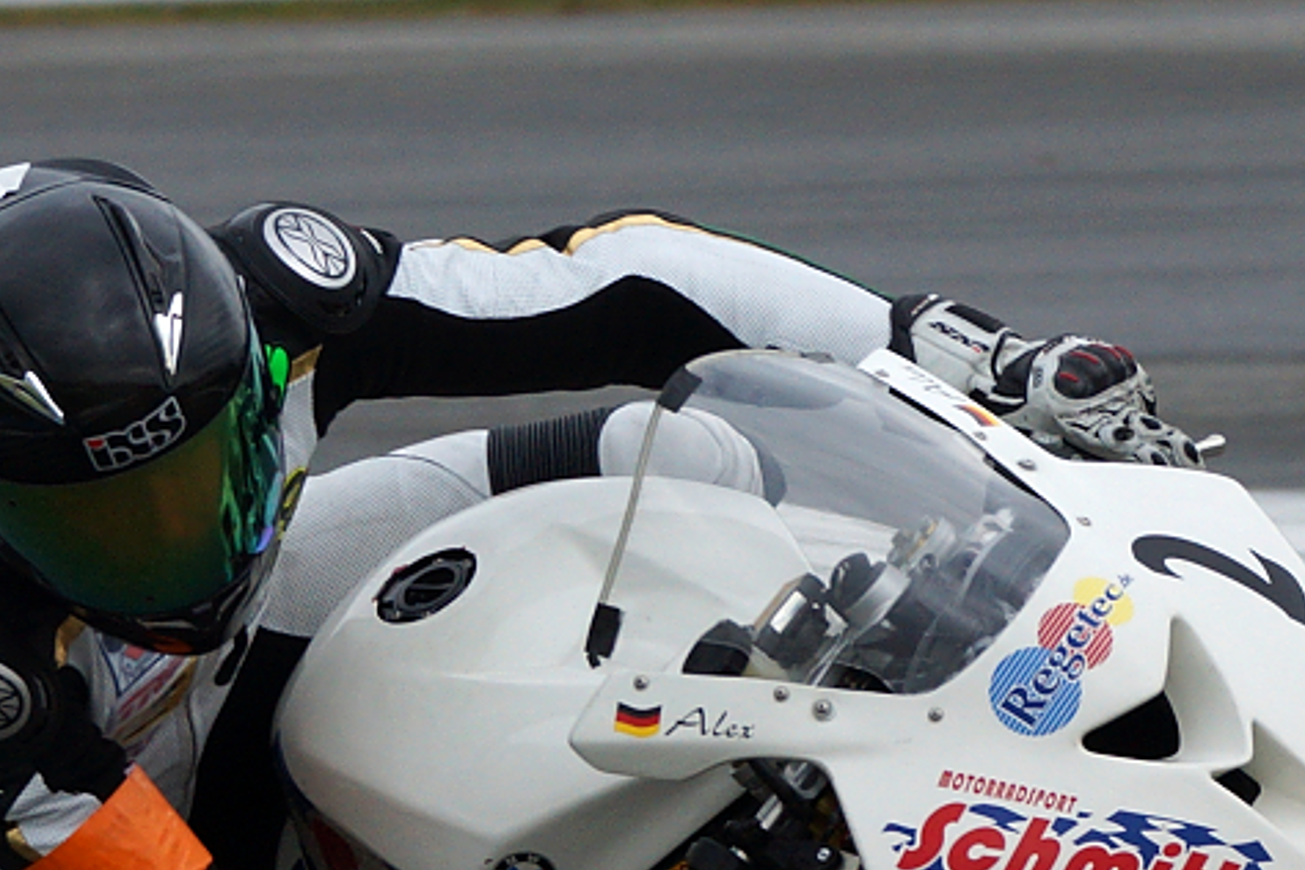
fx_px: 27548
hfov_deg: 2.7
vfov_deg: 1.8
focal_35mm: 760
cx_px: 625
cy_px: 807
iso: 320
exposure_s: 1/800
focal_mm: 200
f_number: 8
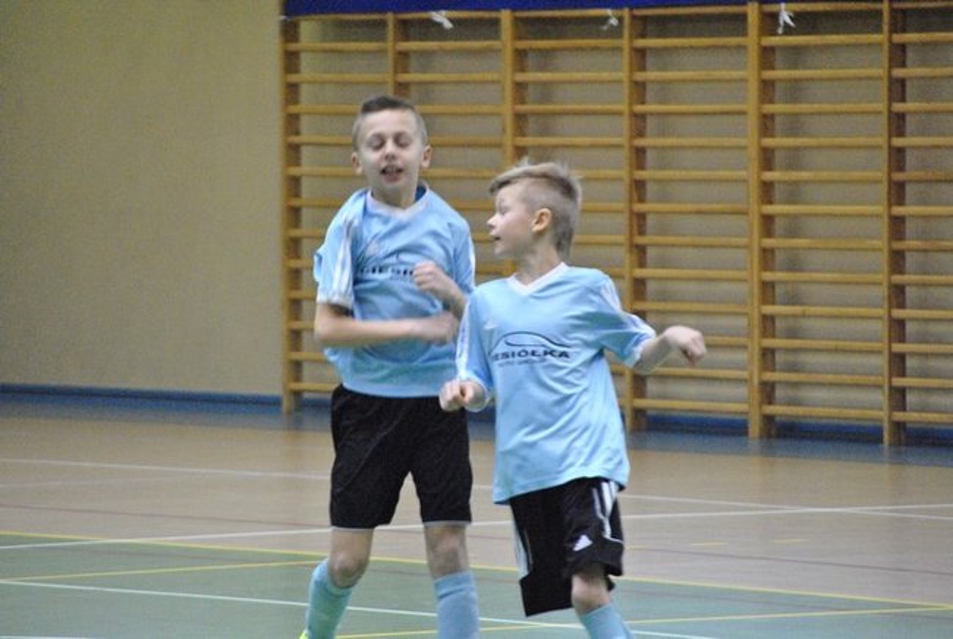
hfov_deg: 6.9
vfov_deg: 4.6
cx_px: 476
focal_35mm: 300
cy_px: 320
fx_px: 7956
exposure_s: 1/160
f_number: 5.6
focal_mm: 200
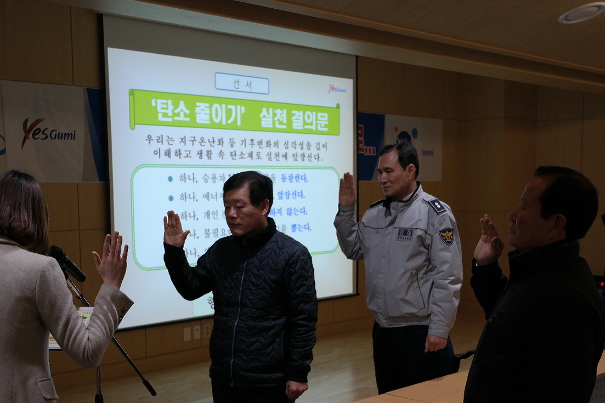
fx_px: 790
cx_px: 267
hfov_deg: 41.9
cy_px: 283
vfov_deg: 28.4
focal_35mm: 47
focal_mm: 20
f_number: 3.5
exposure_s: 1/40
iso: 400
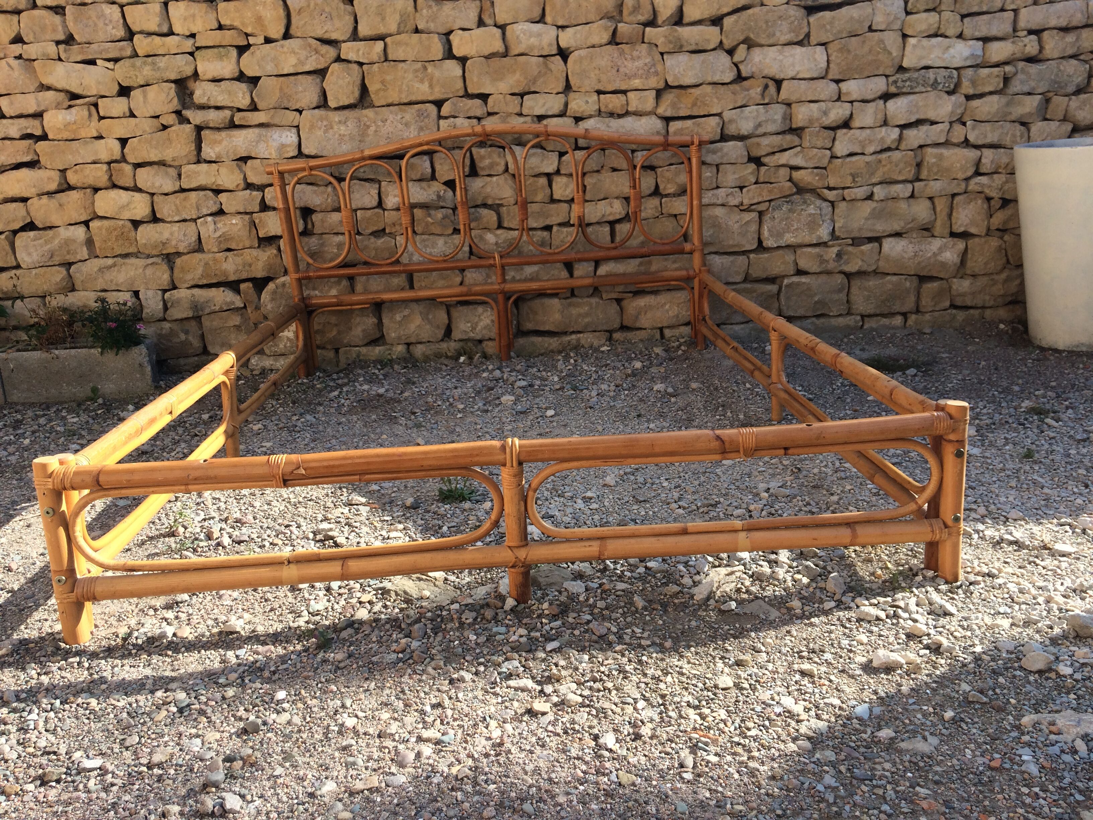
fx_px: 916
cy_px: 410
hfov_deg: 61.7
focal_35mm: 29
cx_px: 546
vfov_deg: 48.2
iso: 32
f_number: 2.2
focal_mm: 4.15
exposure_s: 1/746
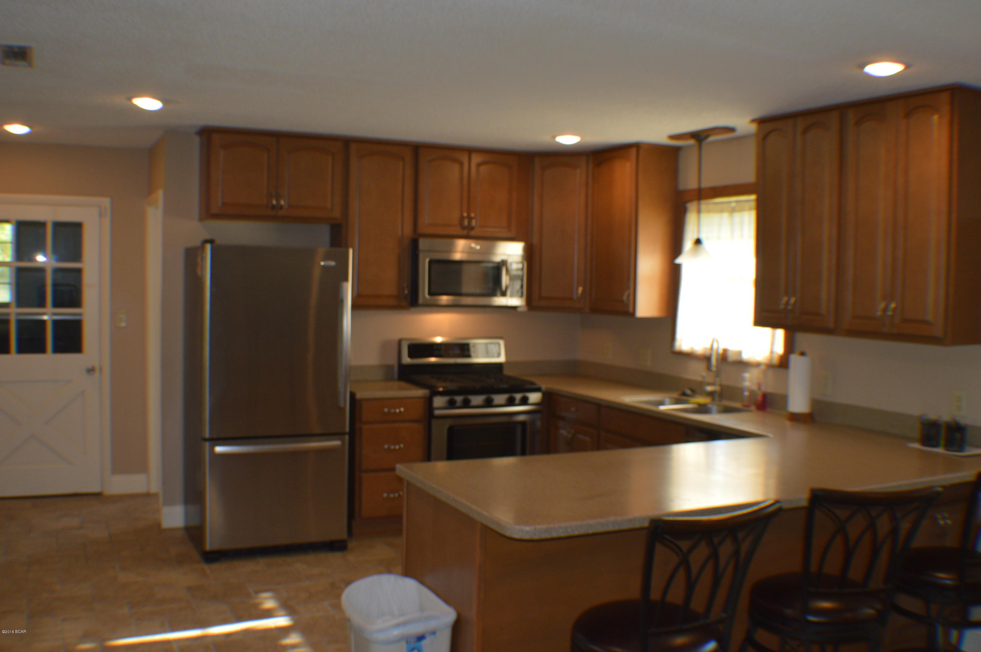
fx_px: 1062
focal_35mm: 39
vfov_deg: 34.1
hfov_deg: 49.6
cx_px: 490
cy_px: 326
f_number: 4.2
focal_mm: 26
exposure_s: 1/60
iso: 450
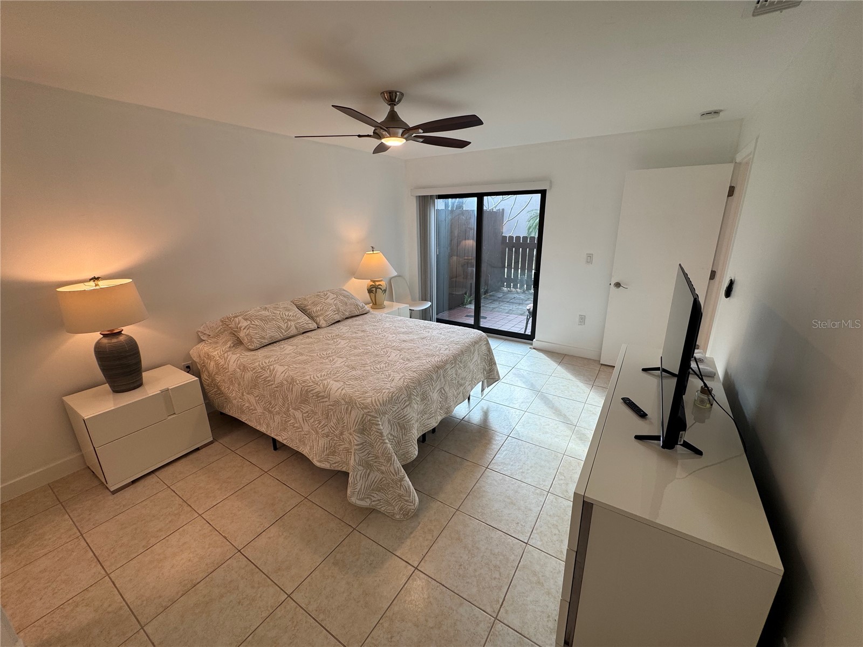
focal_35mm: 14
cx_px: 432
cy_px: 324
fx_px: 349
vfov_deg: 85.7
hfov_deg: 102.1
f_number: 2.2
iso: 40
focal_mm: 2.22
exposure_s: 1/120
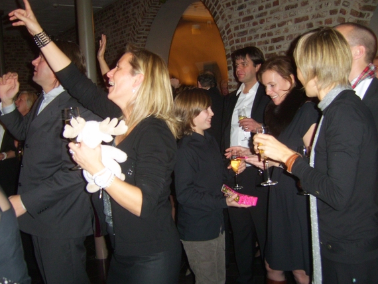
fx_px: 437
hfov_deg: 46.8
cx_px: 184
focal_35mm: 40
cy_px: 145
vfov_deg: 36.0
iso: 128
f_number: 2.8
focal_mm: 7.8
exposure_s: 1/30
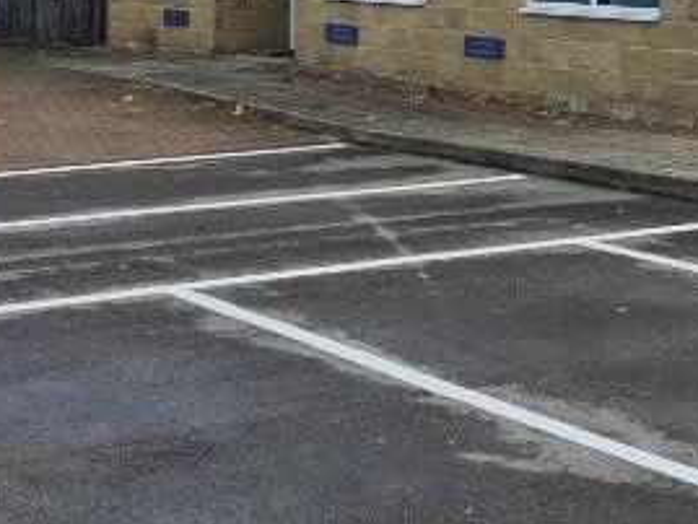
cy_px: -137
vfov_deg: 14.9
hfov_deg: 20.6
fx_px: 1916
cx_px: 381
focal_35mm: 95
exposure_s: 1/320
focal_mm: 7
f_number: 1.8
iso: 50
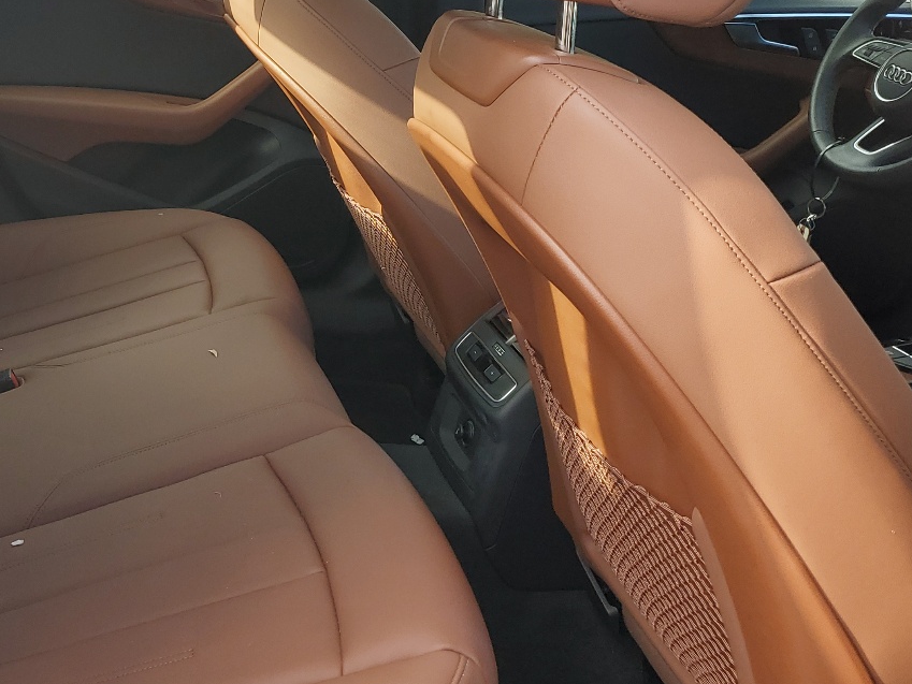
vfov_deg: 28.9
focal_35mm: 49
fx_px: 1291
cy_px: 125
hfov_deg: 37.7
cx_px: 206
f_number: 1.5
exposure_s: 1/357
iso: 50
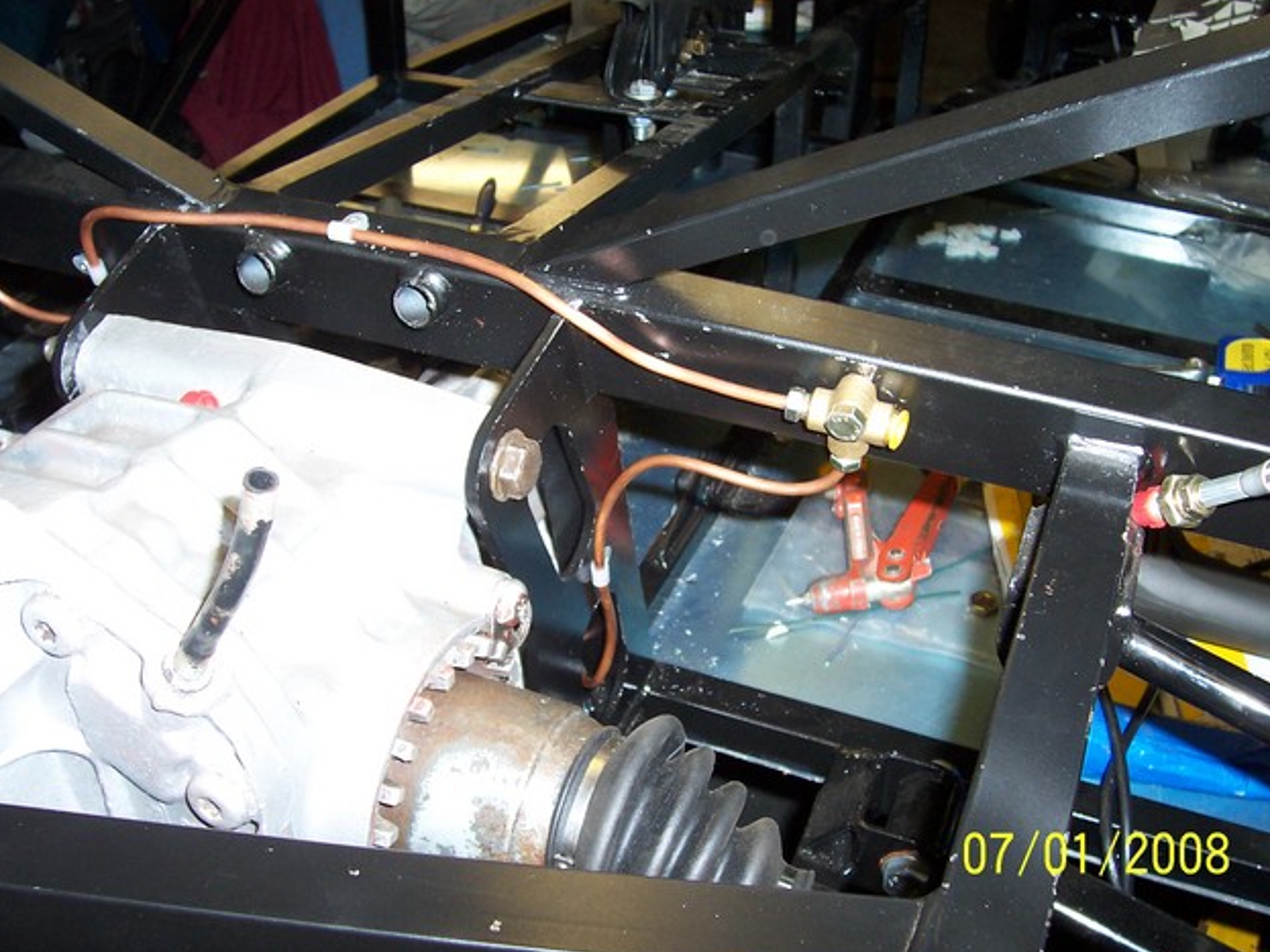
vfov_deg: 37.7
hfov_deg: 49.0
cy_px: 487
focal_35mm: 38
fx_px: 1394
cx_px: 648
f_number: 2.8
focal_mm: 5.6
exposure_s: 1/60
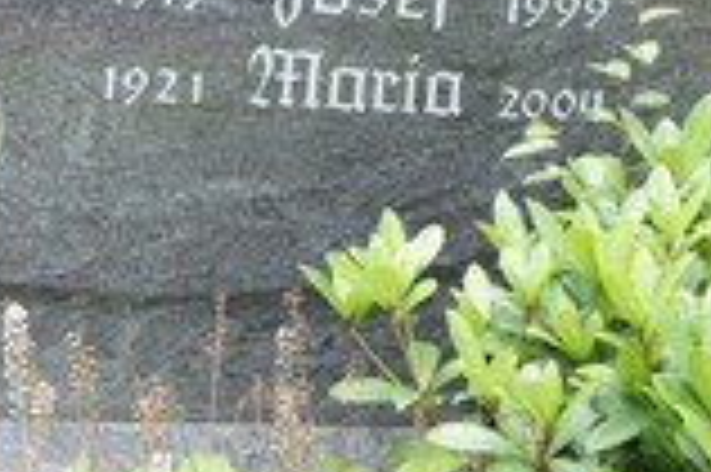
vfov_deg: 10.7
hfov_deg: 16.1
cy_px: 4
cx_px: 184
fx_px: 2495
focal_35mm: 126
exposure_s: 1/160
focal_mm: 29
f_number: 4.5
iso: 500
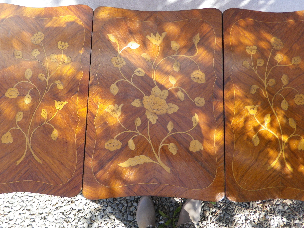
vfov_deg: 53.0
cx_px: 154
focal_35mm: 26
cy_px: 118
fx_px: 228
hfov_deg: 67.3
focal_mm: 4.5
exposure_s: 1/200
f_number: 3.5
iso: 80
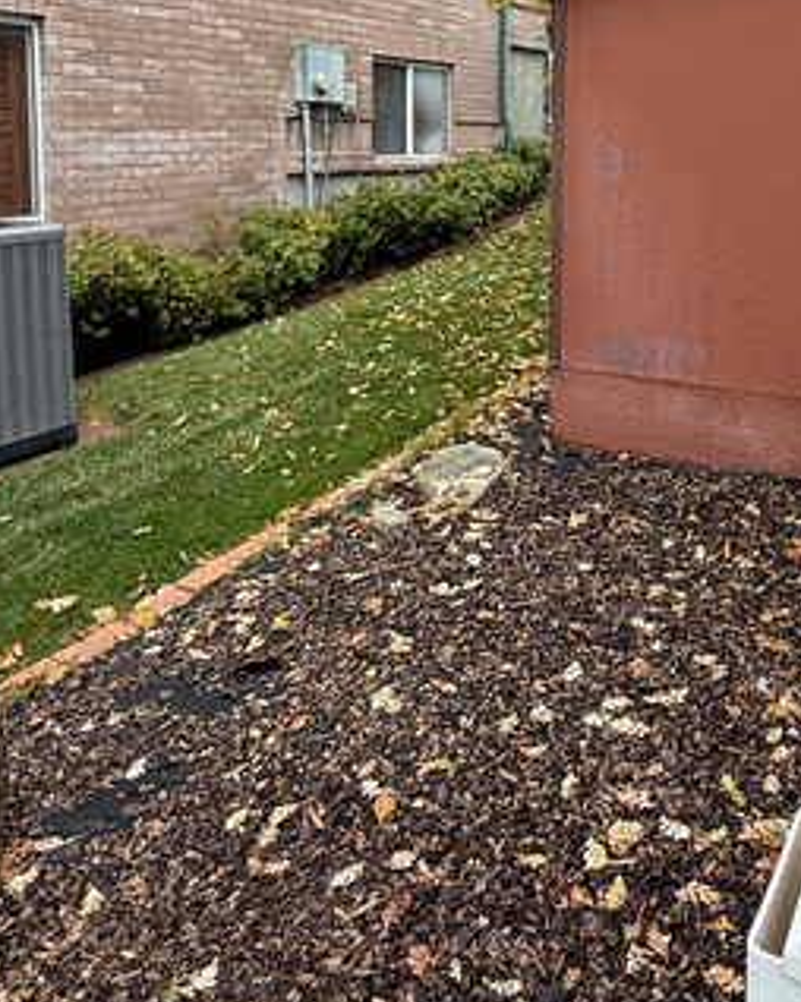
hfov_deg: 42.0
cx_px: 669
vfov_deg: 51.4
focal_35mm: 33
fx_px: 979
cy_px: 224
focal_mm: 2.22
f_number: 2.2
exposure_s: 1/101
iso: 80
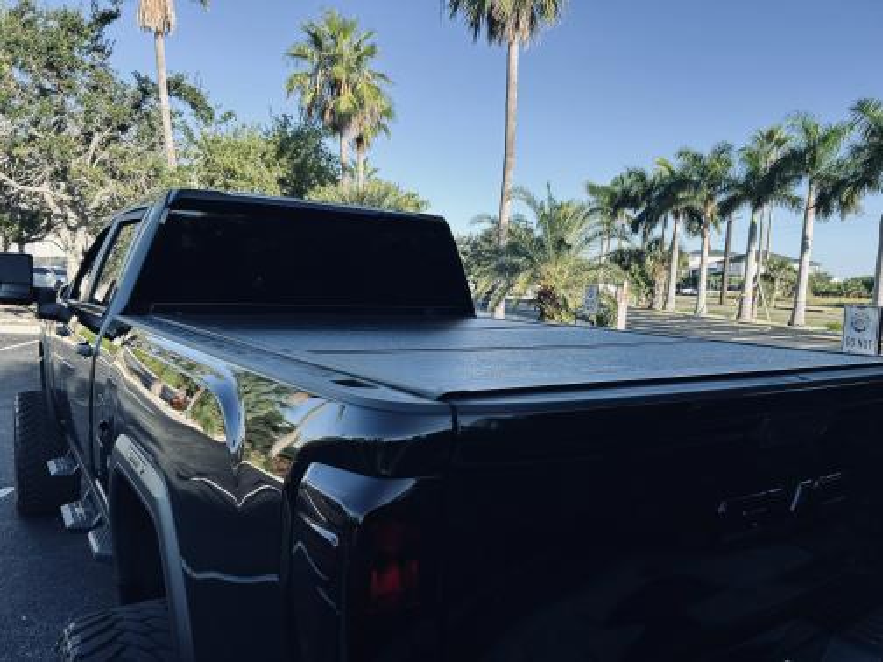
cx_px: 442
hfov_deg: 67.3
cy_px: 331
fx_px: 663
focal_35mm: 26
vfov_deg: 53.1
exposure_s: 1/1266
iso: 50
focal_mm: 5.7
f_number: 1.5
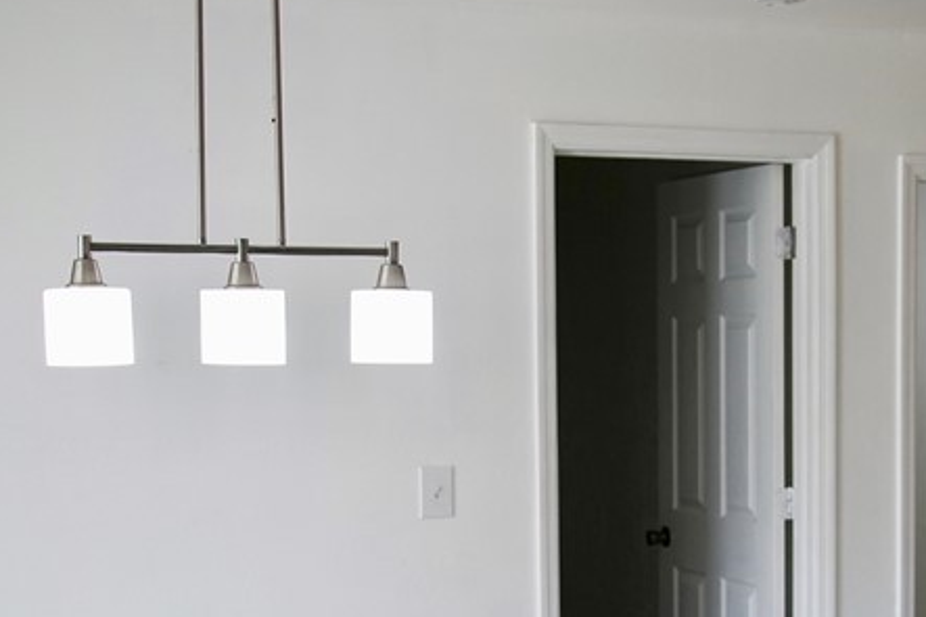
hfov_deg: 26.5
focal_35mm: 76
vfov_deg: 17.7
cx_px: 624
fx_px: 1954
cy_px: 557
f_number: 4
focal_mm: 31
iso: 640
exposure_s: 1/160
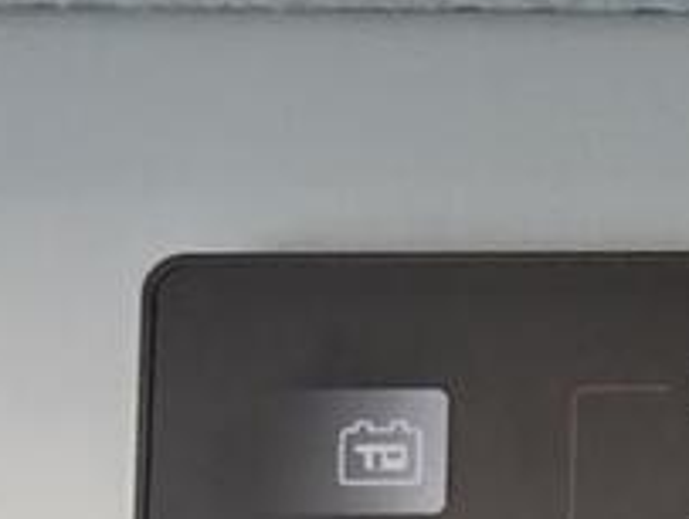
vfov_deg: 8.0
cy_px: 634
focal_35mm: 184
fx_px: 3669
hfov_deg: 8.1
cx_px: 2423
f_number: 1.6
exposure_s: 1/60
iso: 160
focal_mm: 5.96
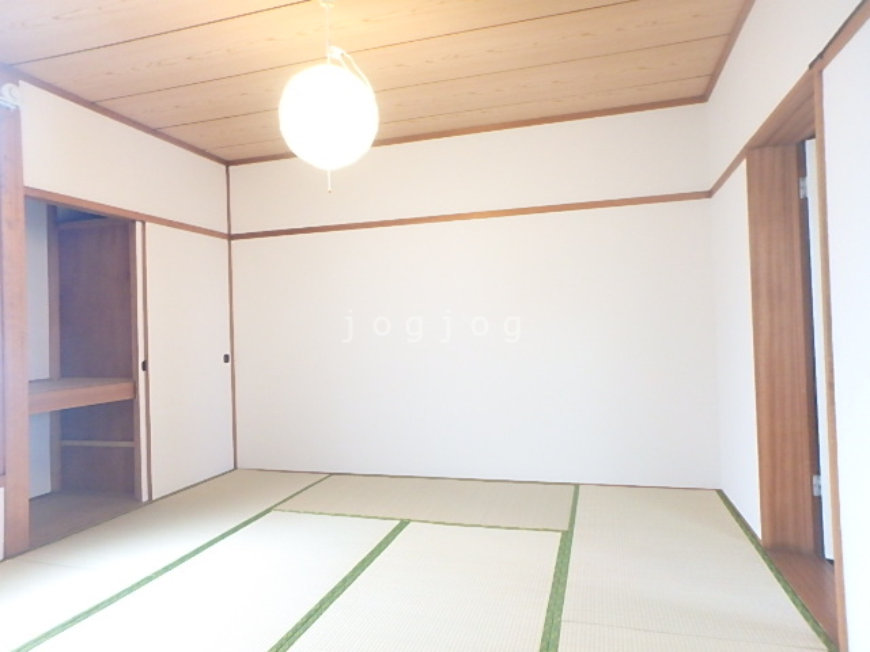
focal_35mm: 21
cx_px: 435
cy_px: 326
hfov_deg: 79.0
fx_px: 528
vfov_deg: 63.4
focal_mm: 3.7
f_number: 3.5
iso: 500
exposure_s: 1/30
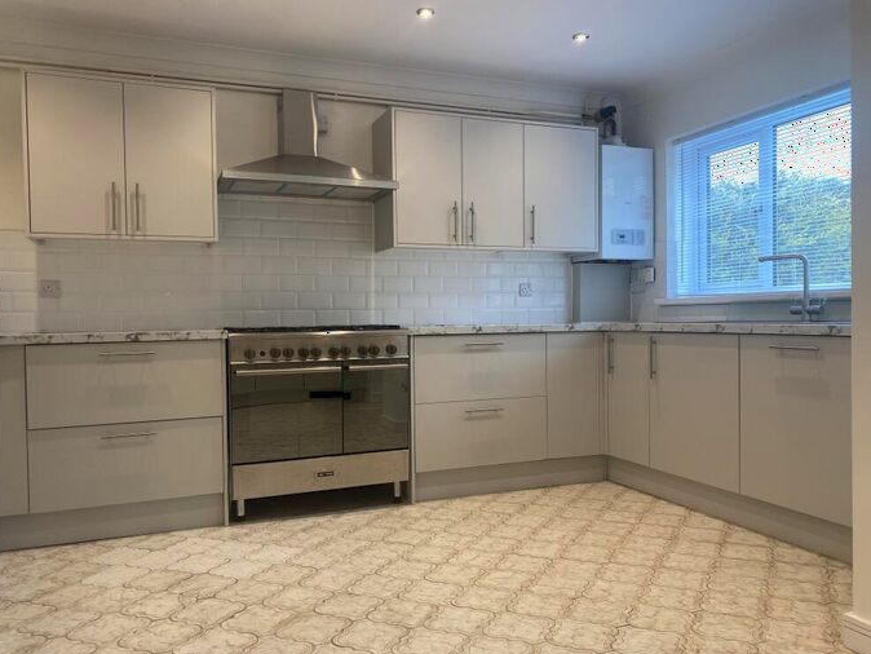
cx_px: 424
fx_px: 680
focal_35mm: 27
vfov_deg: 51.4
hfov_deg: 65.3
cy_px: 337
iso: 64
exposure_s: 1/100
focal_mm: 4.25
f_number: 1.8
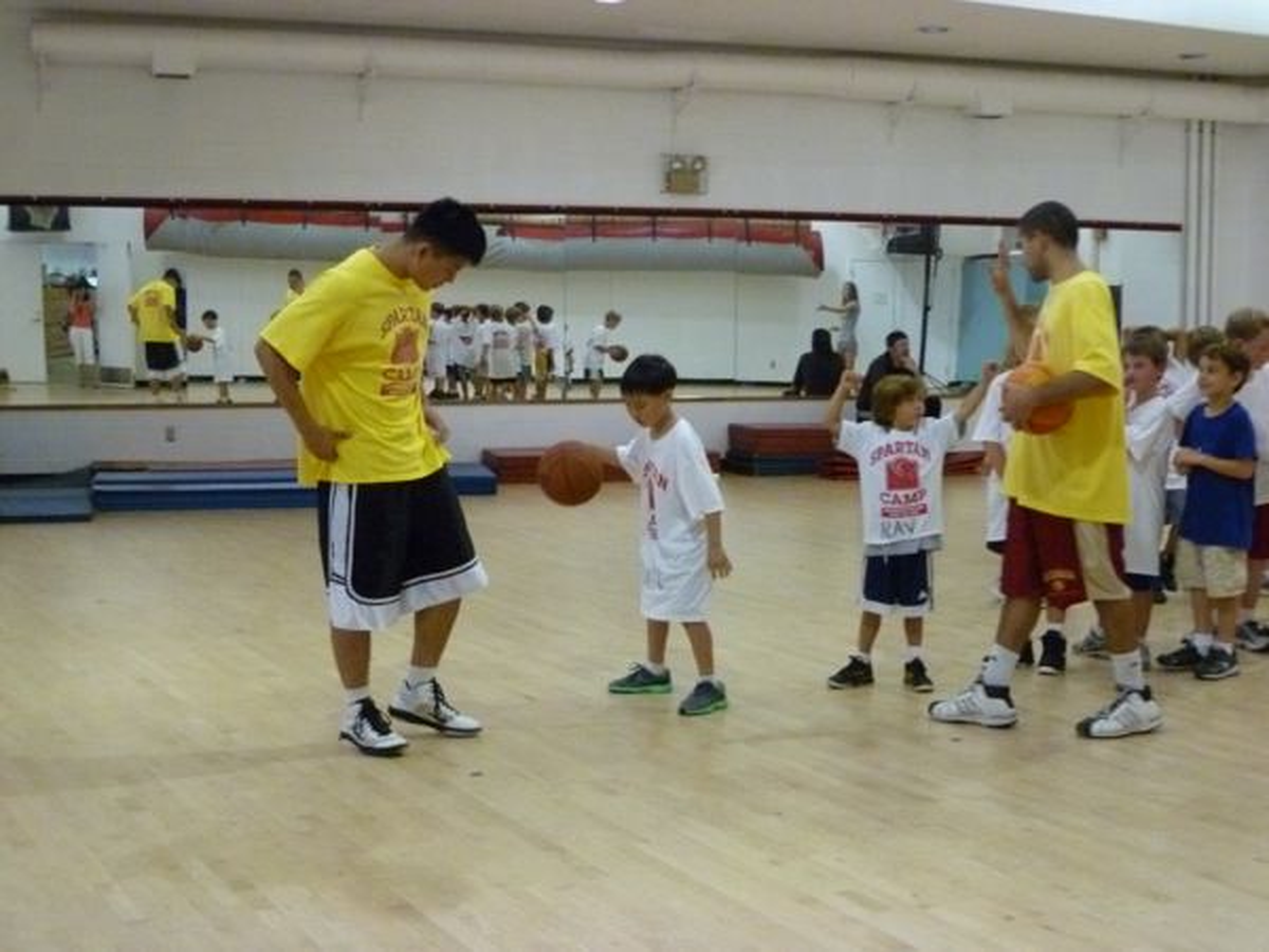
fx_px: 1833
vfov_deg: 29.1
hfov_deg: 38.2
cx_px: 634
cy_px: 476
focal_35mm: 50
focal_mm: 9
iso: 800
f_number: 3.9
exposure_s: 1/100
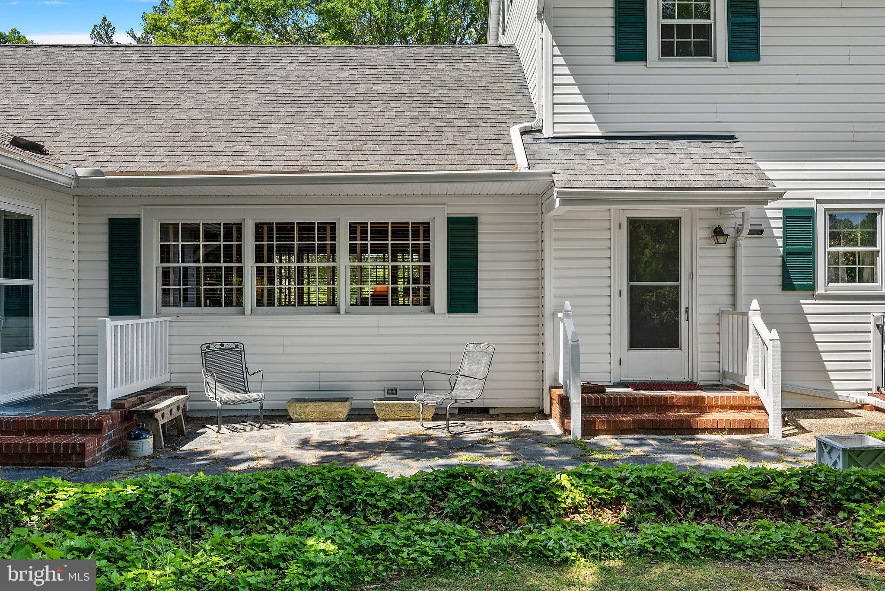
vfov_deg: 43.6
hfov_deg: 61.9
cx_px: 442
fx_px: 738
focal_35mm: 30
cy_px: 296
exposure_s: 1/60
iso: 800
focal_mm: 30
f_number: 8
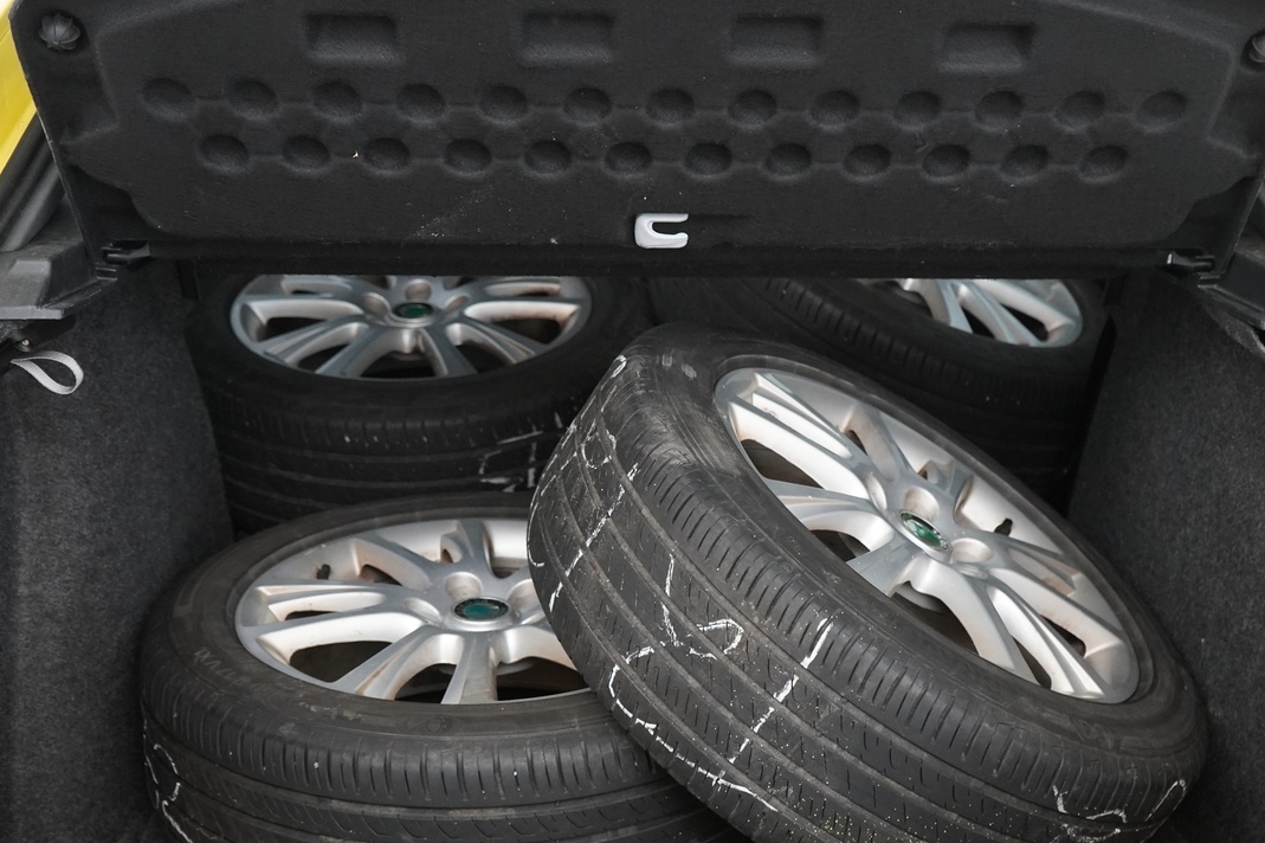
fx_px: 1651
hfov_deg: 41.9
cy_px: 498
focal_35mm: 47
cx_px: 684
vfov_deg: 28.6
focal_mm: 31
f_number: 4
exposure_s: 1/80
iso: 4000
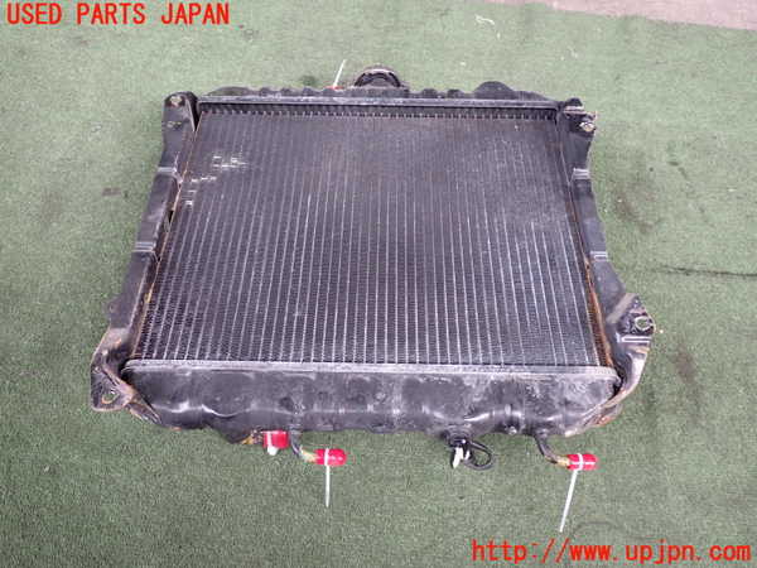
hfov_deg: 60.0
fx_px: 656
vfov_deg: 46.8
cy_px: 284
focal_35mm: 30
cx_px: 378
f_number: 2.3
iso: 200
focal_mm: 5.4
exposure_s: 1/100
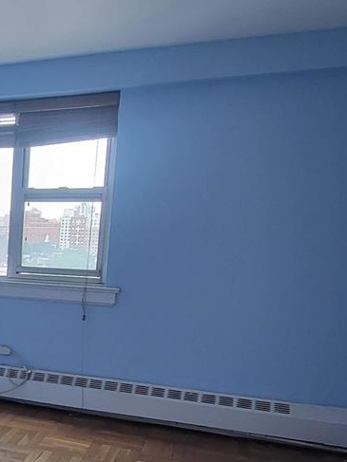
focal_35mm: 41
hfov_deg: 29.3
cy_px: 322
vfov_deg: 44.8
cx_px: -87
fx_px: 548
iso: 125
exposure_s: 1/60
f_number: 2.2
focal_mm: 2.2
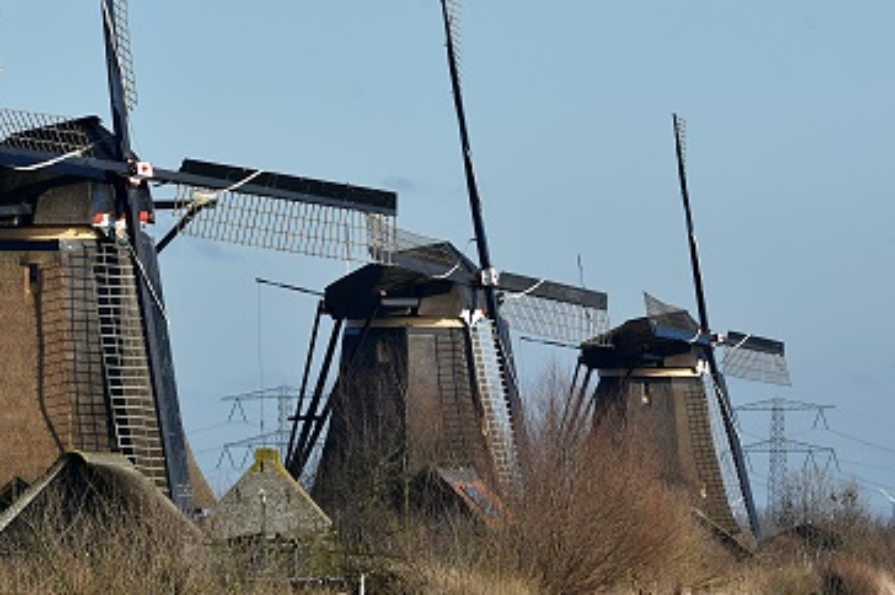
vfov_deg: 2.8
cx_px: 231
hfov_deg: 4.2
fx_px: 12295
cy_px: 403
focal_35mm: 495
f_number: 10
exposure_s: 1/320
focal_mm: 200
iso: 160
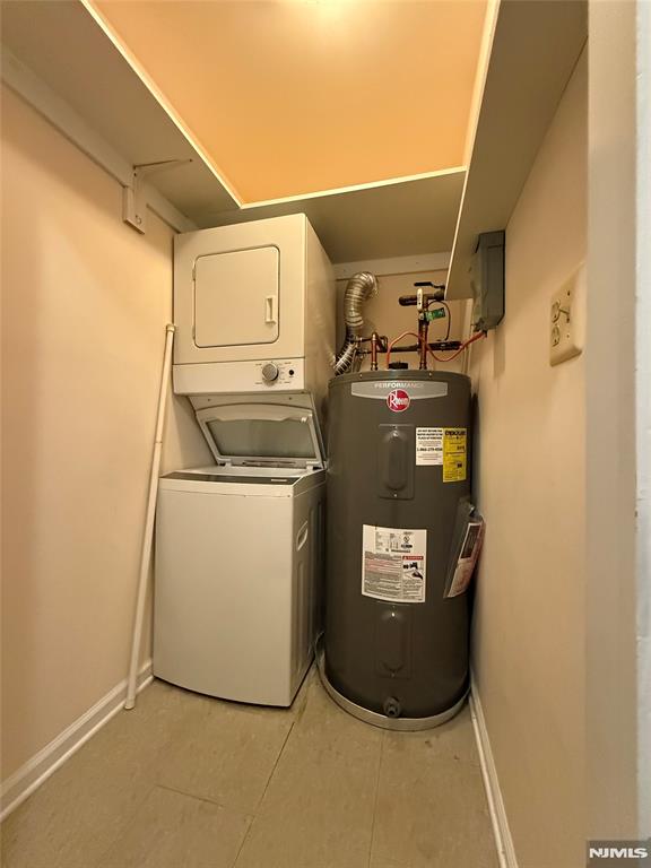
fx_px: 351
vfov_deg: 102.1
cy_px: 434
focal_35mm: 14
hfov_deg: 85.7
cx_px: 326
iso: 1000
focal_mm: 2.22
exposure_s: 1/60
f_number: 2.2
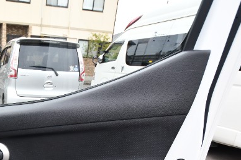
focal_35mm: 33
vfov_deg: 36.2
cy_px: 158
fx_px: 221
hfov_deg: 51.8
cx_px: 33
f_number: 5.6
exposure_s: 1/250
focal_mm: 11
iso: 400
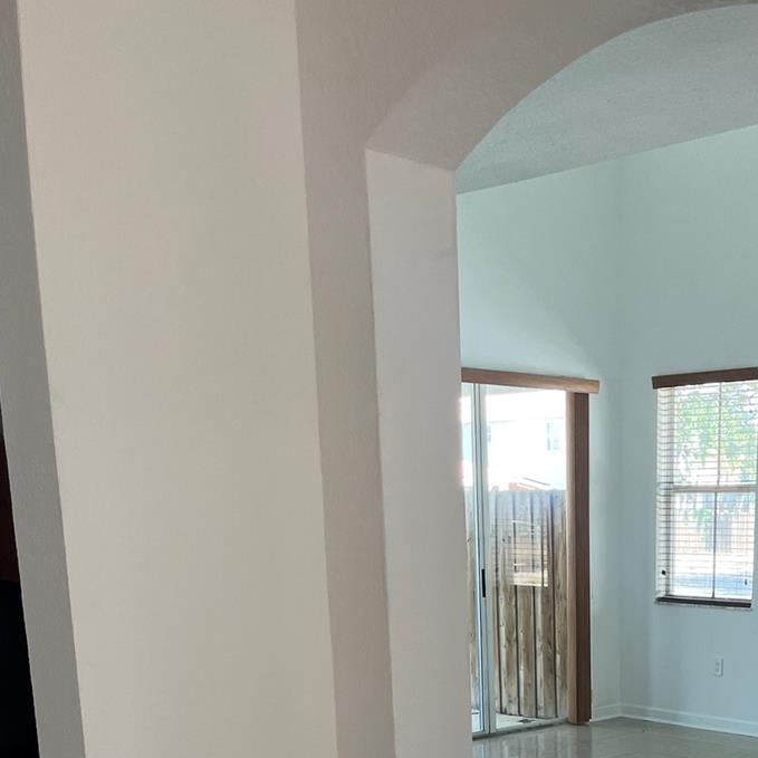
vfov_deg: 29.9
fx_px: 1288
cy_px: 804
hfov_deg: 32.0
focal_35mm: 52
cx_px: 598
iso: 80
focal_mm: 5.1
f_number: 1.6
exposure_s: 1/120
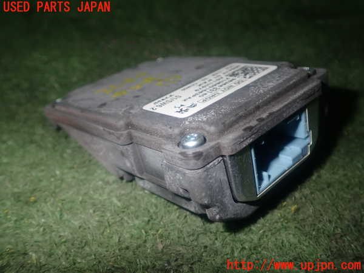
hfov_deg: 51.4
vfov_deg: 39.7
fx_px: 379
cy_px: 136
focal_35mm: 36
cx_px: 182
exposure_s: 1/40
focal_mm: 6.37
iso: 200
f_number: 7.1
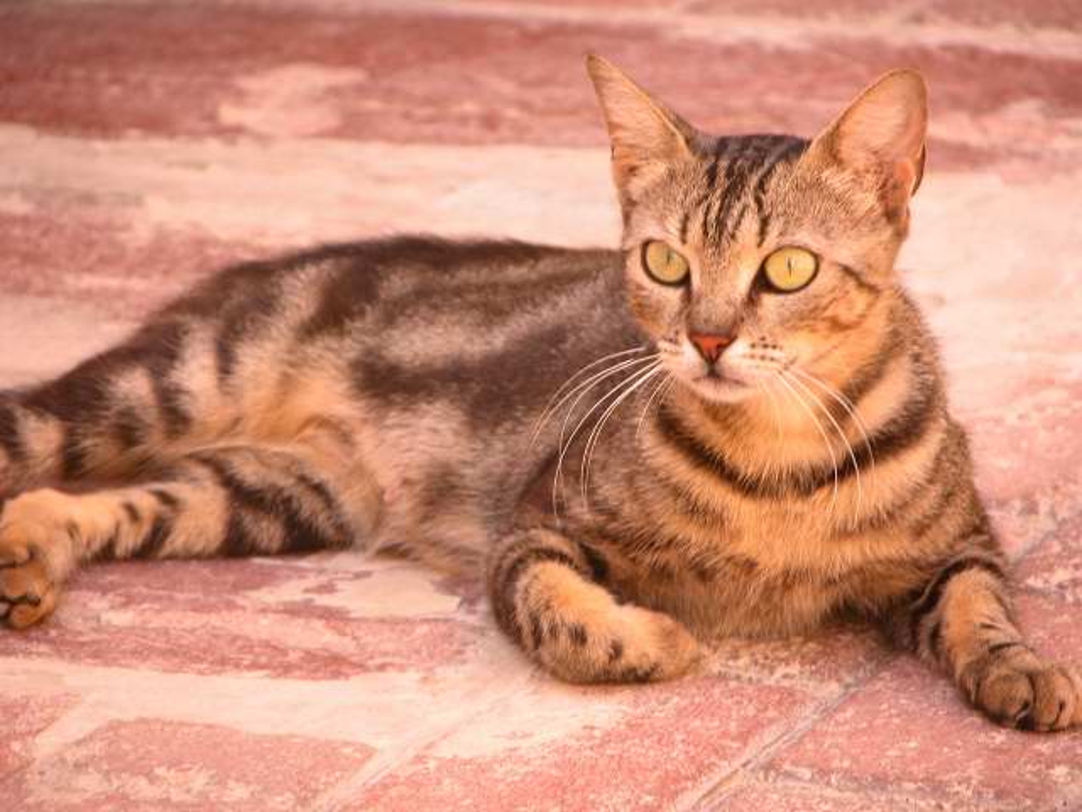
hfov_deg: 7.1
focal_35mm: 280
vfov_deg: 5.3
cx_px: 541
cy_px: 406
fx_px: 8752
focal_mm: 71.2
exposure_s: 1/105
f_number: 4.2
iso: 100
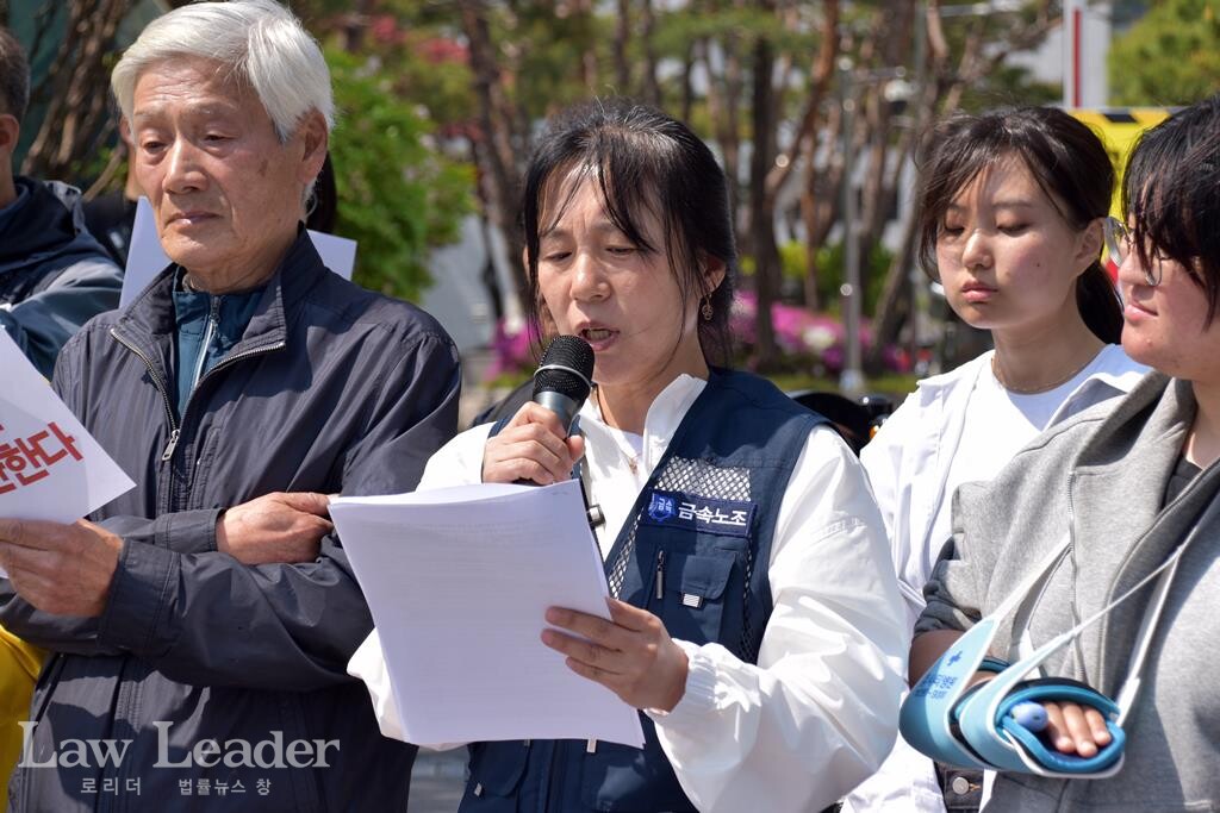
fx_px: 3965
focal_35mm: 117
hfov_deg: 17.5
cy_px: 406
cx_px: 610
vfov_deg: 11.7
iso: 100
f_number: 6.3
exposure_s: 1/320
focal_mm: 78
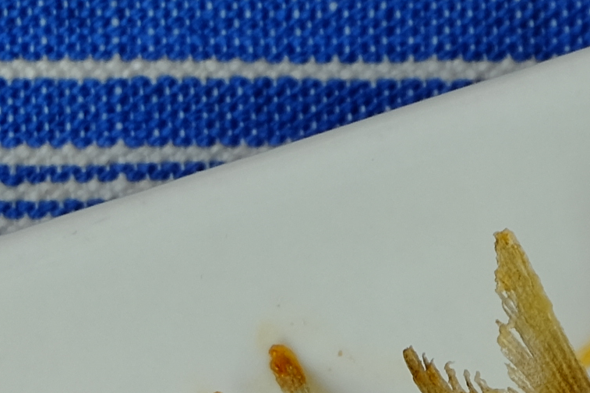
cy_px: 1114
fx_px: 7208
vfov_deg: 3.1
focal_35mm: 440
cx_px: 537
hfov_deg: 4.7
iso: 200
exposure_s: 1/60
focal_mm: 45.2
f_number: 5.6
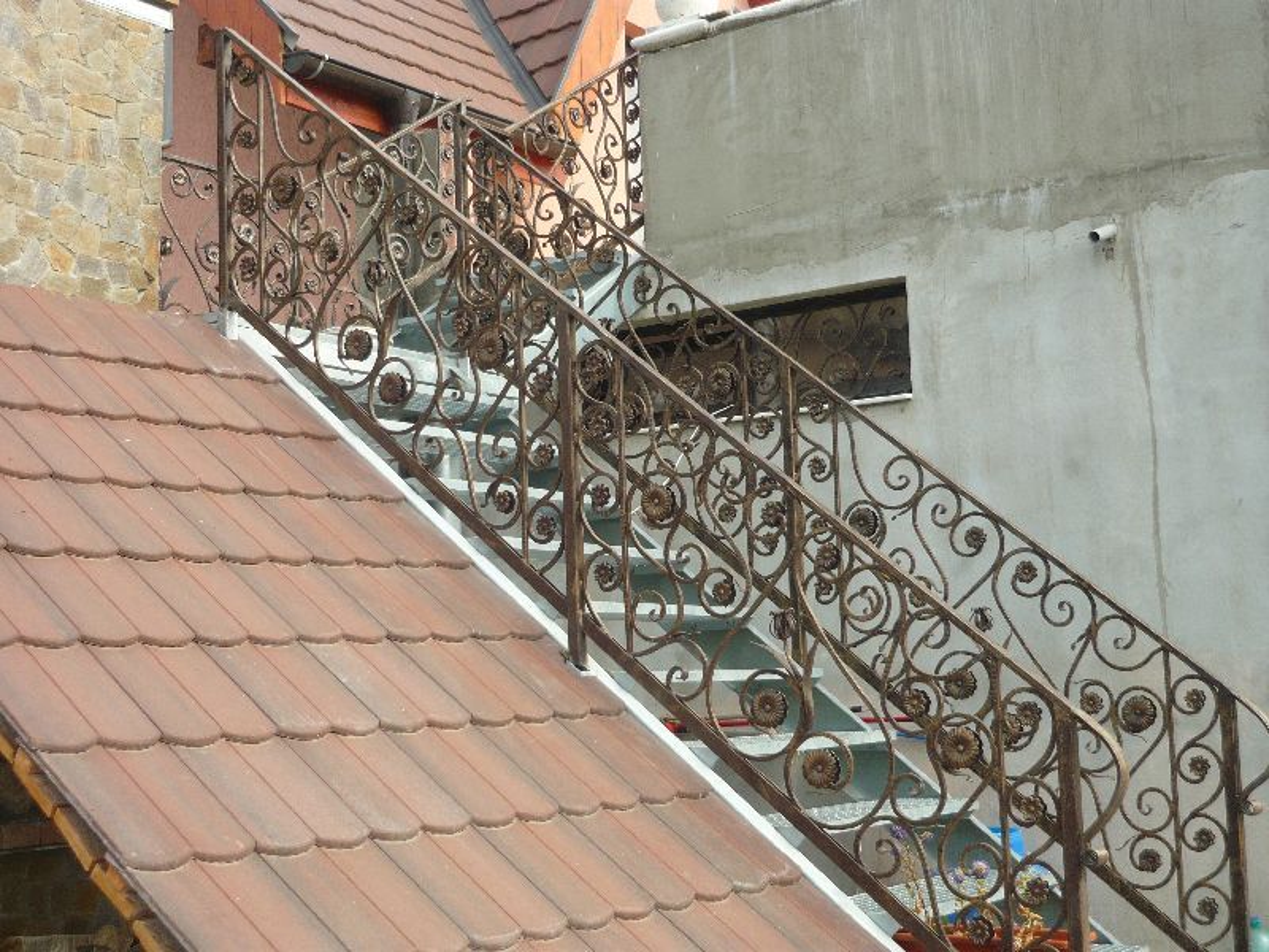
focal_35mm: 44
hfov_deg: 42.9
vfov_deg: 32.9
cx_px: 634
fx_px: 1613
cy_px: 476
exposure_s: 1/500
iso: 100
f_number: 3
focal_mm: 7.2
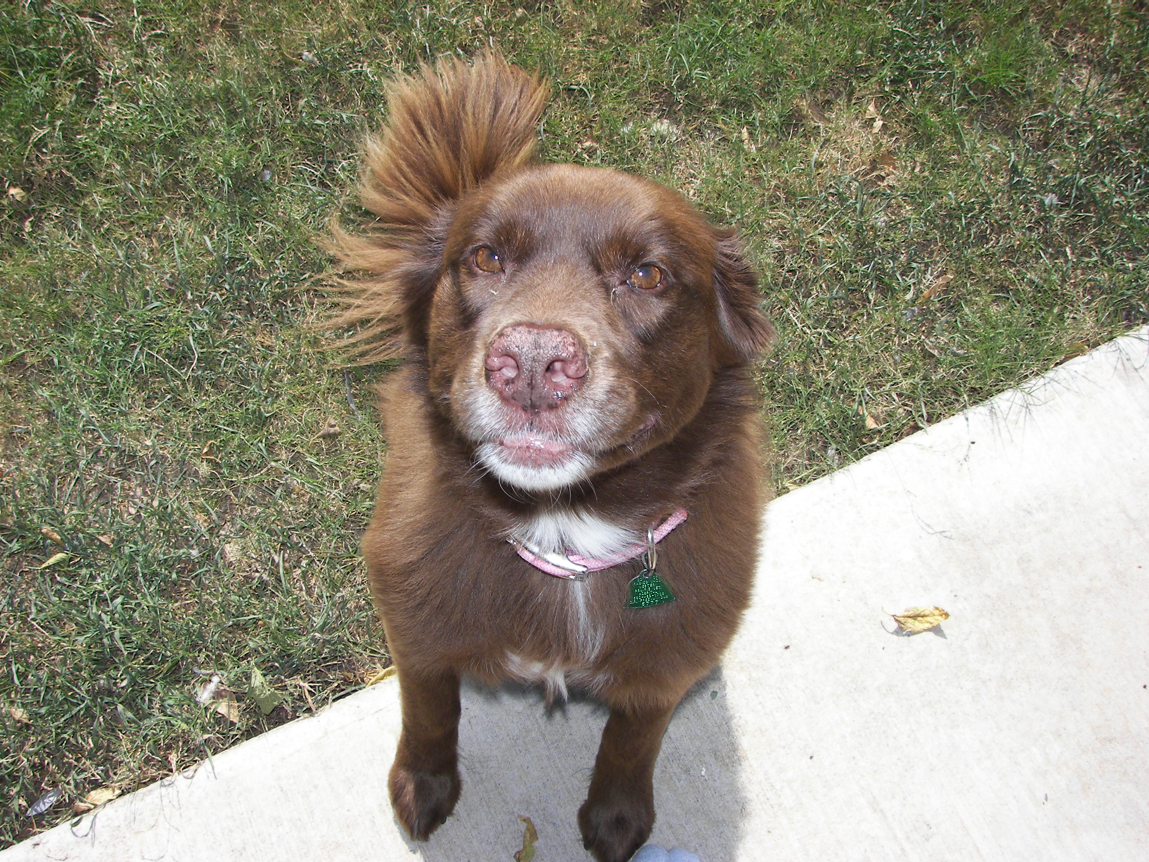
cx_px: 574
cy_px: 431
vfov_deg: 39.7
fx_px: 1195
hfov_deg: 51.4
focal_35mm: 36
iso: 64
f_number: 4
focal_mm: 6
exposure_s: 1/500
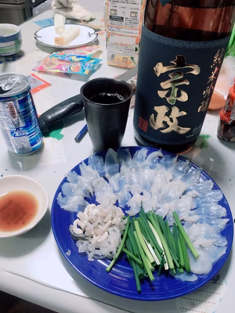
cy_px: 156
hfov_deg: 48.2
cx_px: 118
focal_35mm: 29
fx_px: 262
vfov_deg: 61.7
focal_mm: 4.15
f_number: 2.2
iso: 80
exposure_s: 1/30
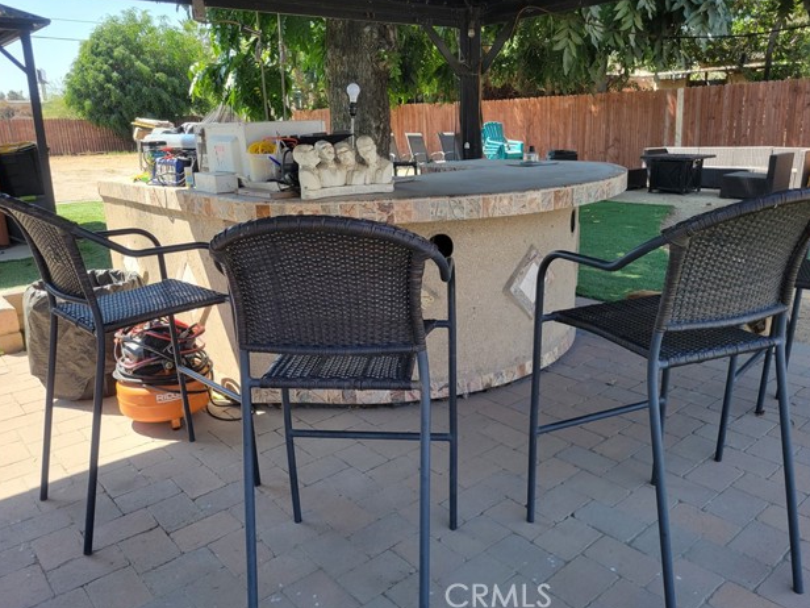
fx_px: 632
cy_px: 299
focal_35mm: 27
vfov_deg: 51.4
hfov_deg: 65.3
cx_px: 408
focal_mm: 5.4
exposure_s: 1/369
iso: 40
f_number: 1.8
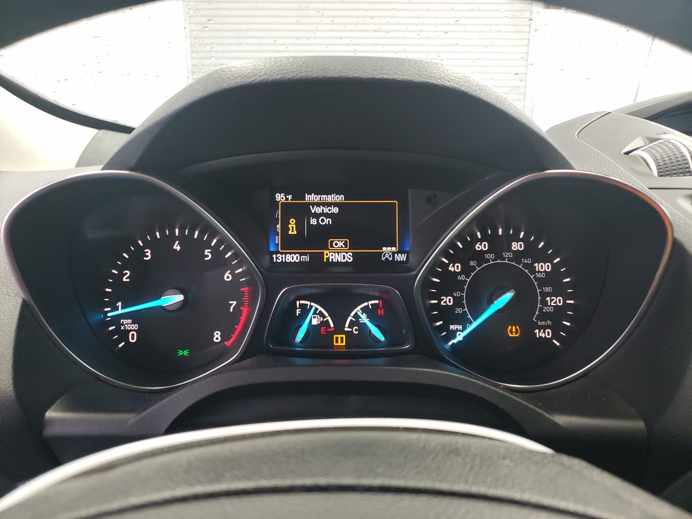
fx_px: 520
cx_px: 346
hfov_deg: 67.3
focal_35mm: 26
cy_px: 260
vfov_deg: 53.1
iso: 287
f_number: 1.5
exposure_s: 1/60.2
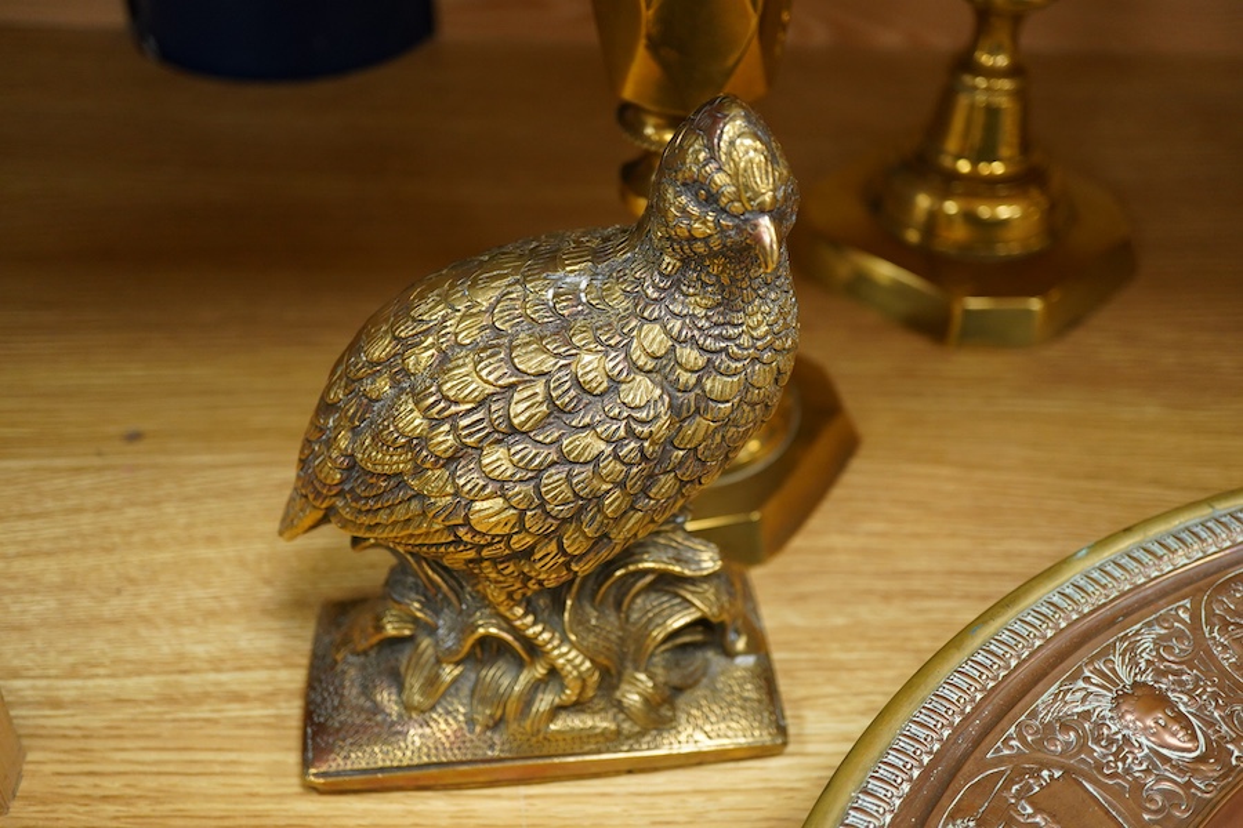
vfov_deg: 29.9
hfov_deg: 43.6
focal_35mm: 45
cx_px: 622
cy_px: 414
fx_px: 1554
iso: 1250
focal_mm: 30
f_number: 3.5
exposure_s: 1/125
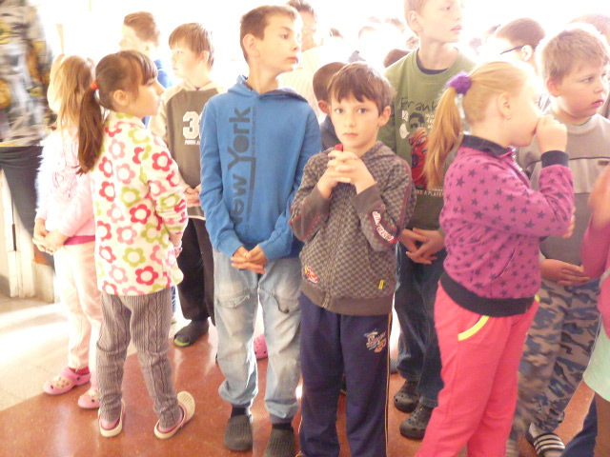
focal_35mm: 35
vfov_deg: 40.7
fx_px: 617
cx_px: 305
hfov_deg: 52.6
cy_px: 228
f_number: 2.8
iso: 800
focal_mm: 4.8
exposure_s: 1/25
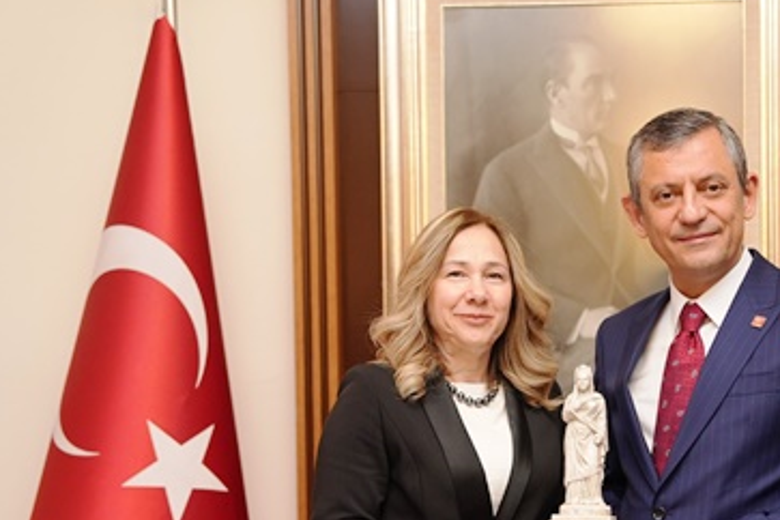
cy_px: 433
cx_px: 576
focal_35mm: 74
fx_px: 1603
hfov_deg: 27.0
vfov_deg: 18.2
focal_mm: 42
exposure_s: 1/100
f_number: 2.8
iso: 1250
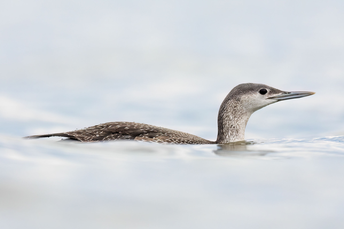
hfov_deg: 2.7
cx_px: 172
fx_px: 7166
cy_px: 114
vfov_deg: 1.8
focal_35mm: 750
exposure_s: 1/1600
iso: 1000
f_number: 4
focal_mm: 500
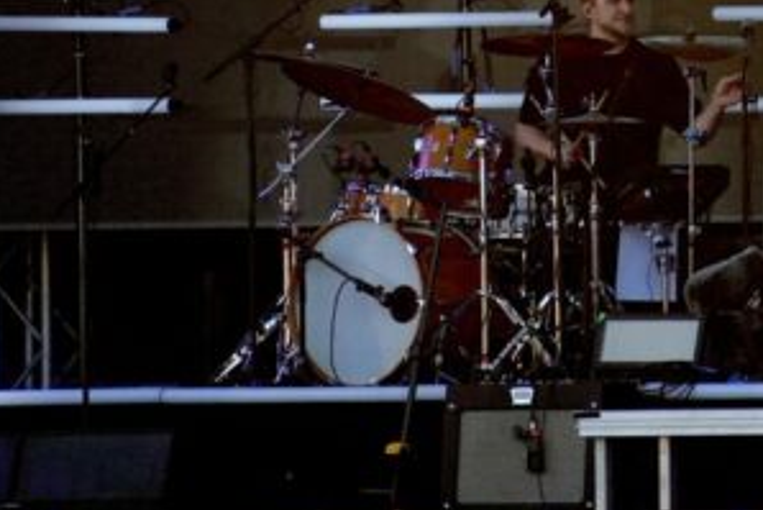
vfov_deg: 1.2
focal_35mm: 1160
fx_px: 24596
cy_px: -126
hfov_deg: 1.8
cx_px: 686
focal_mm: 300
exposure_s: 1/500
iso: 1000
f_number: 6.3
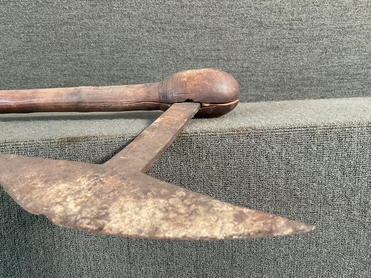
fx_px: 311
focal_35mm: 29
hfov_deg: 61.7
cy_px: 139
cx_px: 186
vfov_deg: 48.2
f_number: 1.8
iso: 160
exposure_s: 1/60
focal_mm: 3
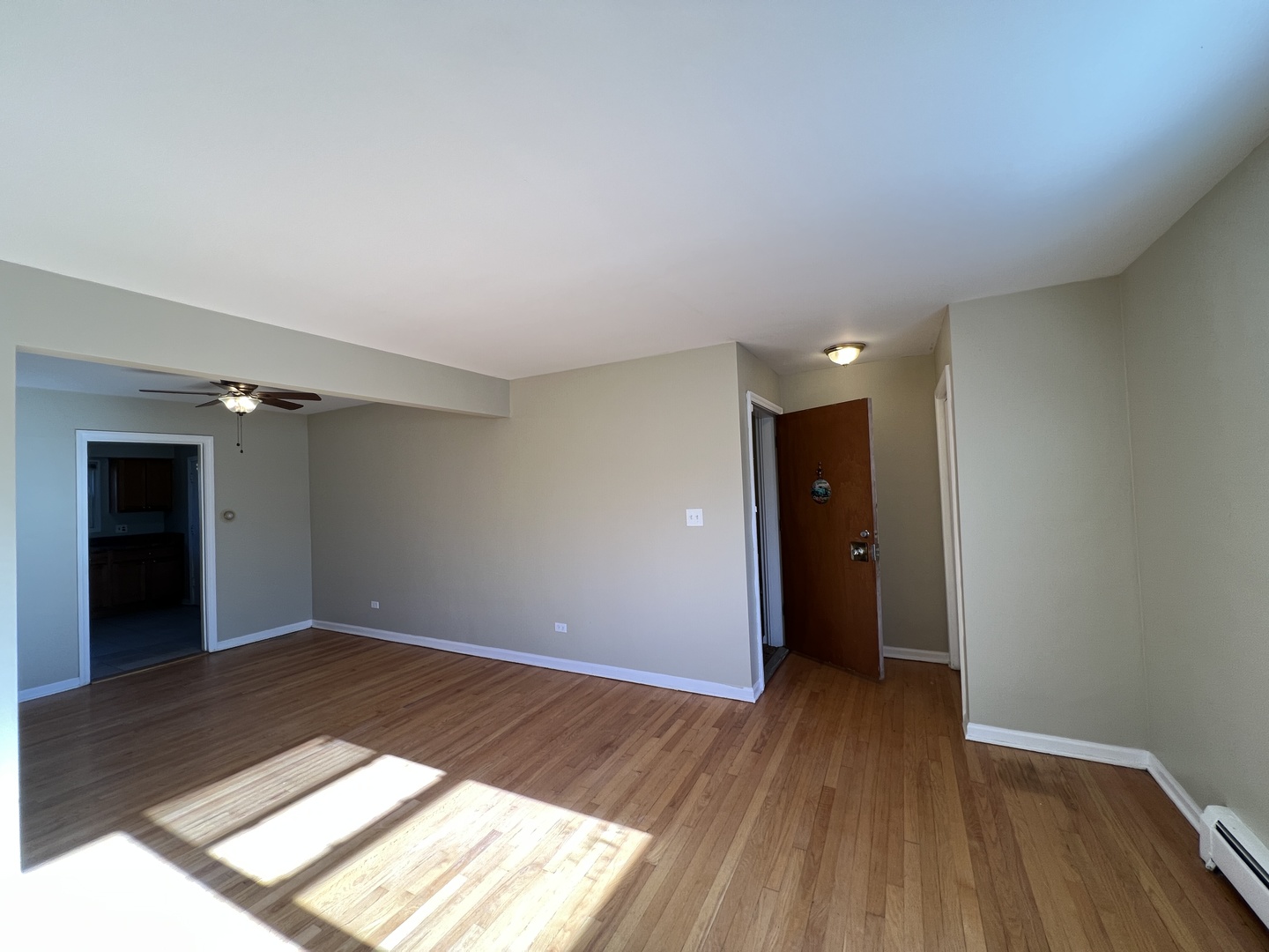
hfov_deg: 106.2
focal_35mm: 13
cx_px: 634
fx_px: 477
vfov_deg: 89.9
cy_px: 476
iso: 100
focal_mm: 1.57
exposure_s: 1/120
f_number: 1.8
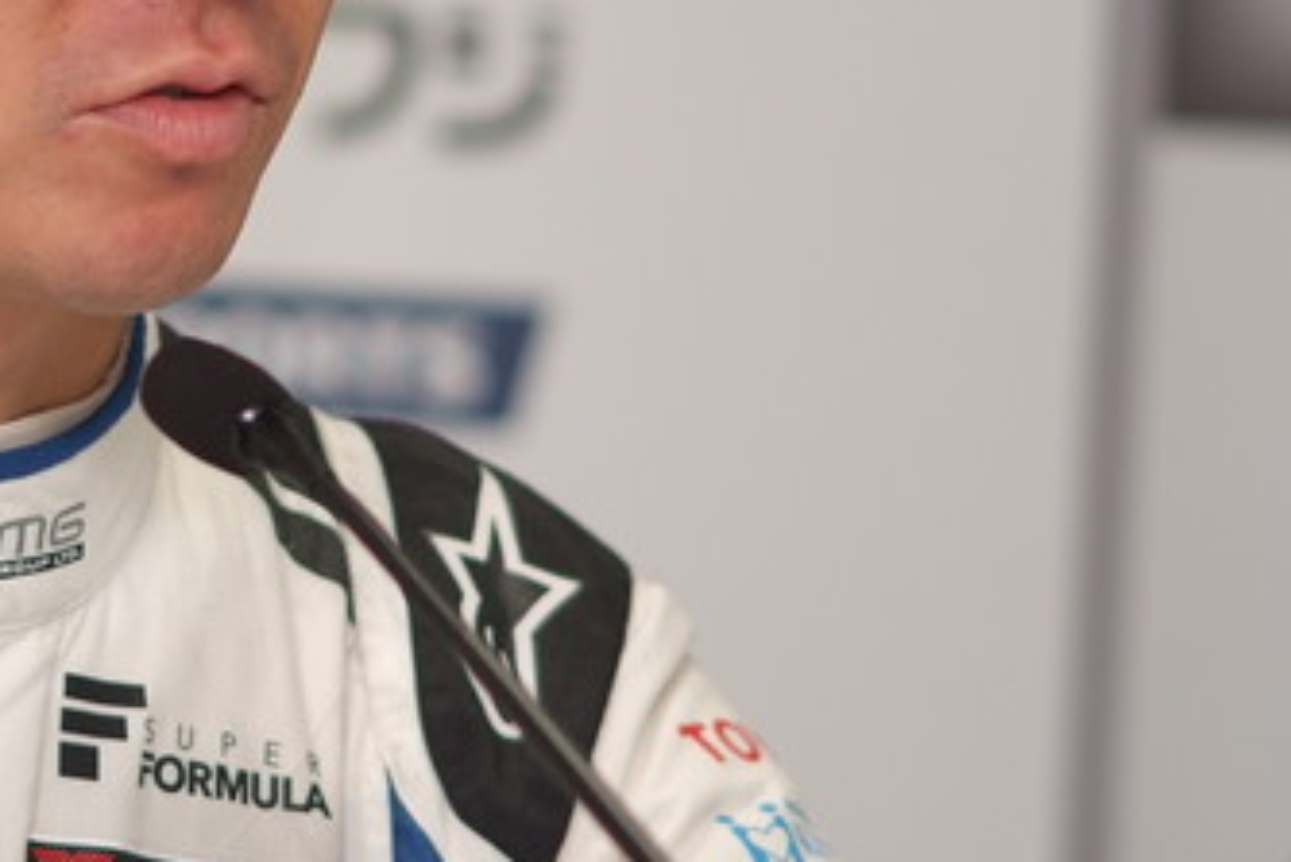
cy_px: 158
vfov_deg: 2.4
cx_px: -4
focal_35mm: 582
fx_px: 20879
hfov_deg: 3.5
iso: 400
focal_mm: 180
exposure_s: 1/250
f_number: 2.8
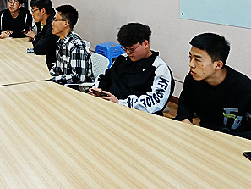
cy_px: 3
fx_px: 406
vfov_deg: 25.0
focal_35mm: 56
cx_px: 41
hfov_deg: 33.1
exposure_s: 1/50
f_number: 1.8
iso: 853
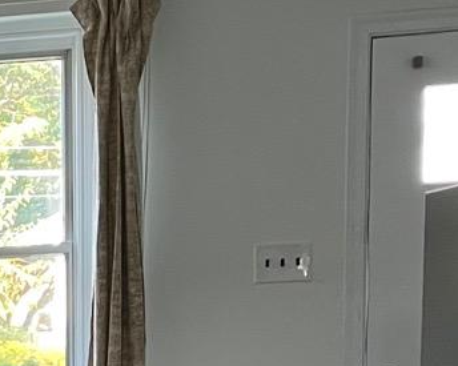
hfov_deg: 11.7
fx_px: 2046
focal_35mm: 151
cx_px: -410
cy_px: 615
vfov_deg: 9.8
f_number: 1.6
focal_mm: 5.1
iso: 80
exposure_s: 1/60
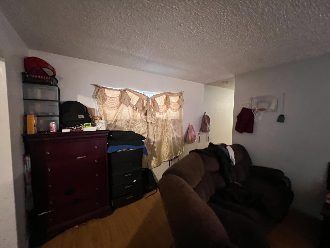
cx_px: 165
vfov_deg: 89.9
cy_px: 124
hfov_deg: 106.2
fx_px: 124
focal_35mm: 13
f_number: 1.8
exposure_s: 1/40
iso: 1000
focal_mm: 1.57
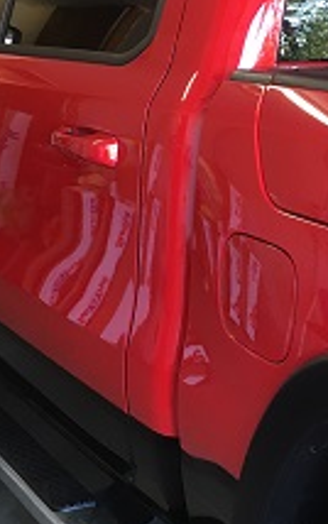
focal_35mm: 66
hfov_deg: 19.5
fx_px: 943
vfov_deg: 30.6
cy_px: 141
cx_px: 269
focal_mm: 4.15
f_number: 2.2
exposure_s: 1/30
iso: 64
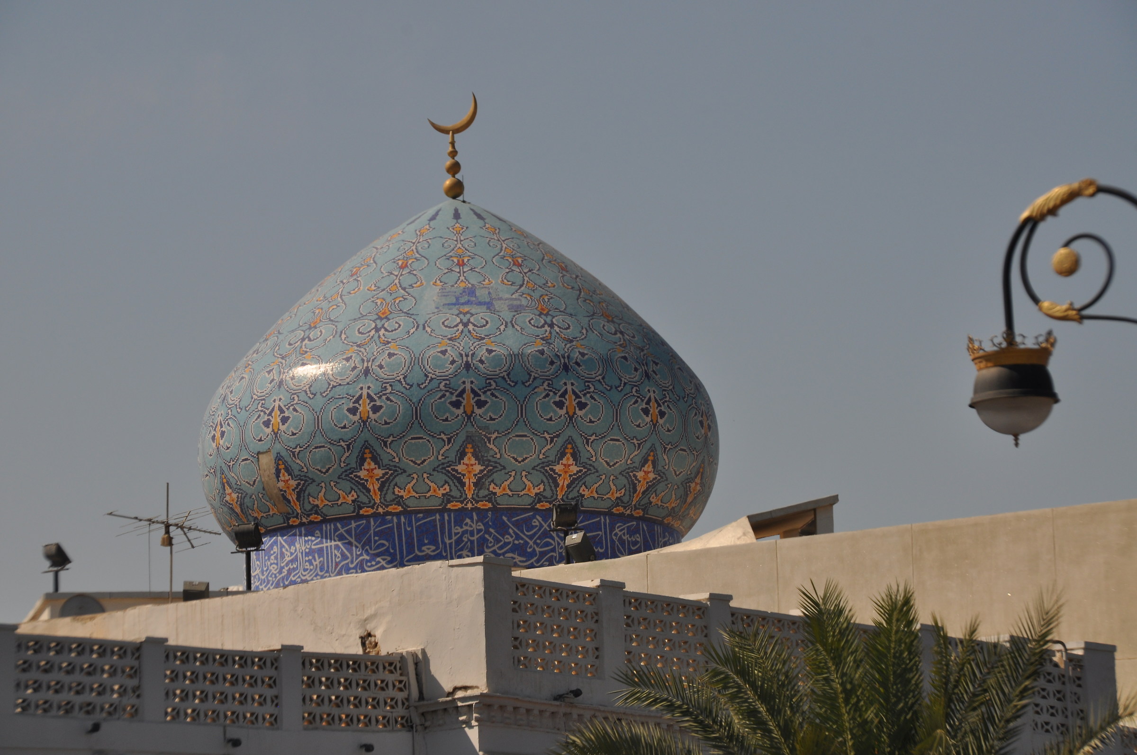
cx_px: 568
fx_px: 5915
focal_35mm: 188
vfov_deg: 7.3
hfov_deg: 11.0
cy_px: 378
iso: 200
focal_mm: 125
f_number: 10
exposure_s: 1/400
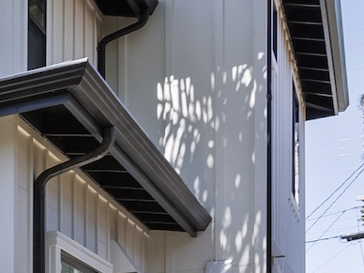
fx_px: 883
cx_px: -494
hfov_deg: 14.9
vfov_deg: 16.0
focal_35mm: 84
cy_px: 421
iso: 100
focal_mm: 16
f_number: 9
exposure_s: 1/60
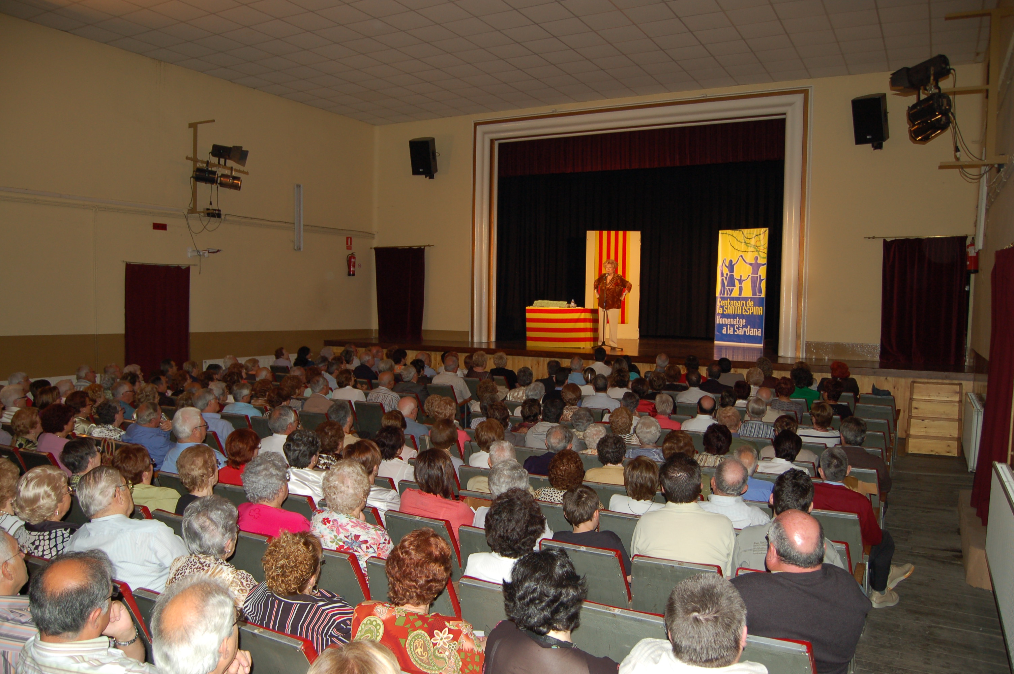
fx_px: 760
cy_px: 337
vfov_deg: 47.8
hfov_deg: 67.4
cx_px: 507
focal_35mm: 27
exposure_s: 1/60
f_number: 3.5
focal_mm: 18
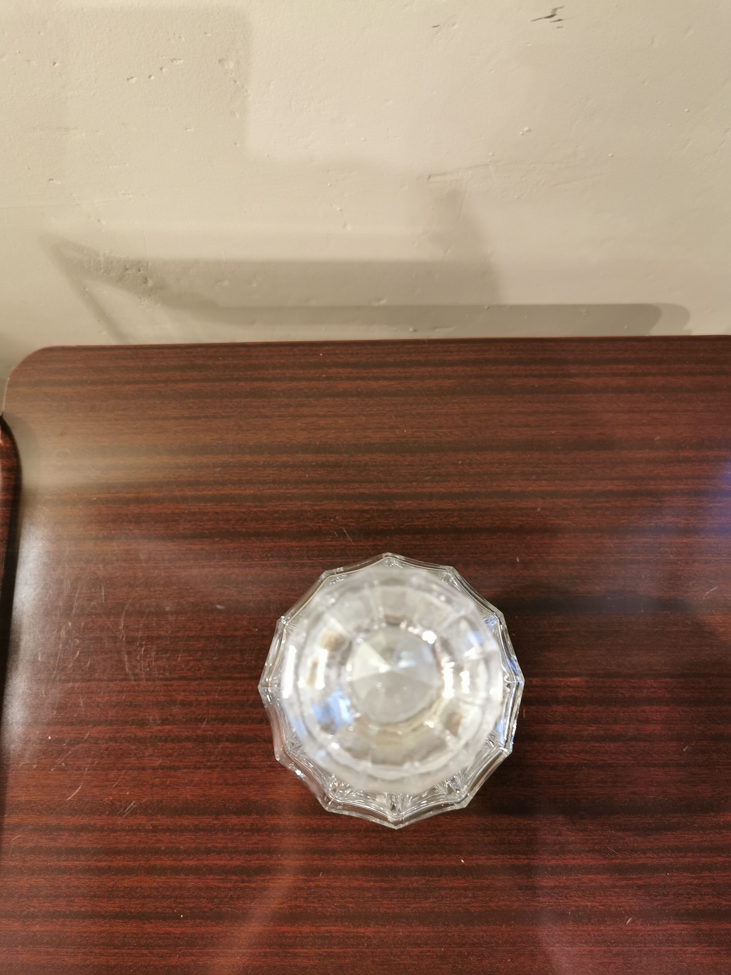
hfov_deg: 51.4
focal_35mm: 27
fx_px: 760
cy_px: 488
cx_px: 366
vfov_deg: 65.3
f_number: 1.6
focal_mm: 5.56
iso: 320
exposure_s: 1/33.3
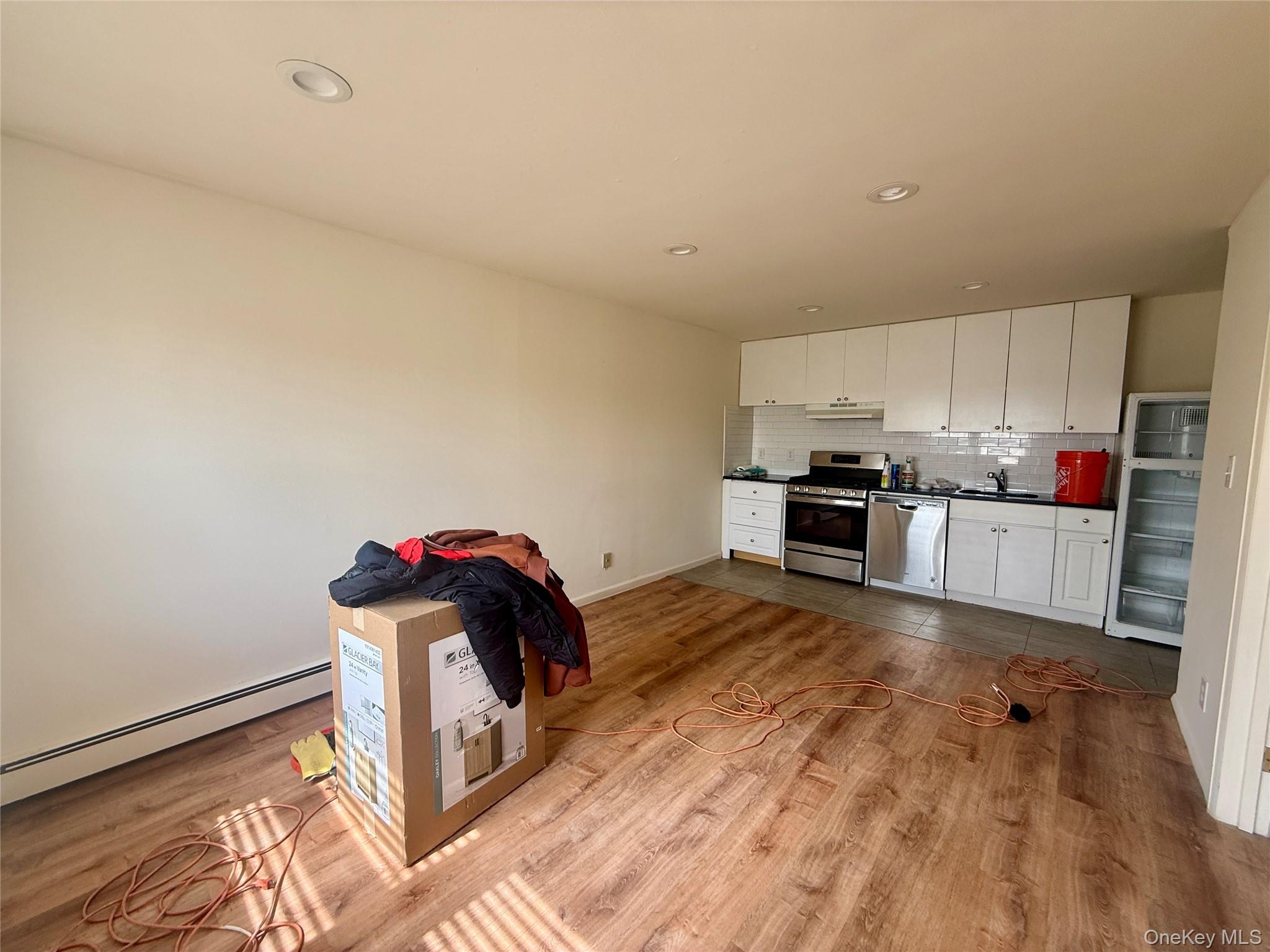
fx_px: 514
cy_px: 476
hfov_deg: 102.1
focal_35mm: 14
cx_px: 635
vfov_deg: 85.7
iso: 64
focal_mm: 2.22
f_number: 2.2
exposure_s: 1/99
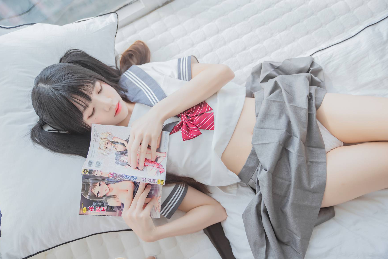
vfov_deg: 36.0
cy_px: 126
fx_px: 399
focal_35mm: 37
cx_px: 198
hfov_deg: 51.9
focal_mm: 36
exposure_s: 1/160
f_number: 2.8
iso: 125
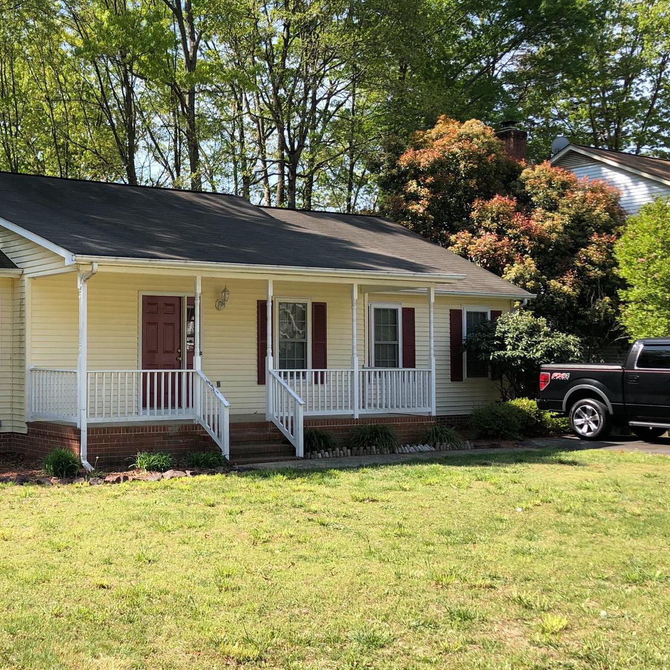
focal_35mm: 46
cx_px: 135
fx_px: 1007
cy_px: 319
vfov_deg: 36.8
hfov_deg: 35.6
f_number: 1.8
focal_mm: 3.99
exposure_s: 1/727
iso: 20
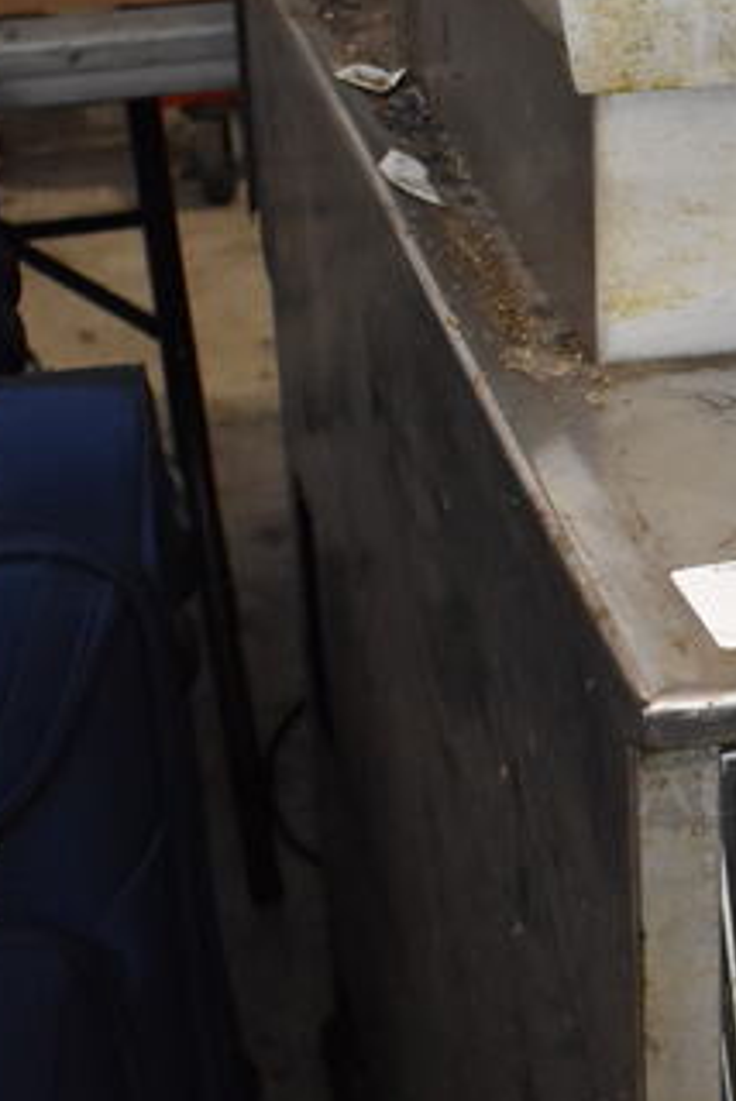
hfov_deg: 16.6
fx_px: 2356
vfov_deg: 26.3
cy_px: 649
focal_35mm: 77
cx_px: 997
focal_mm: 18
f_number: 3.5
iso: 2200
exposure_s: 1/125
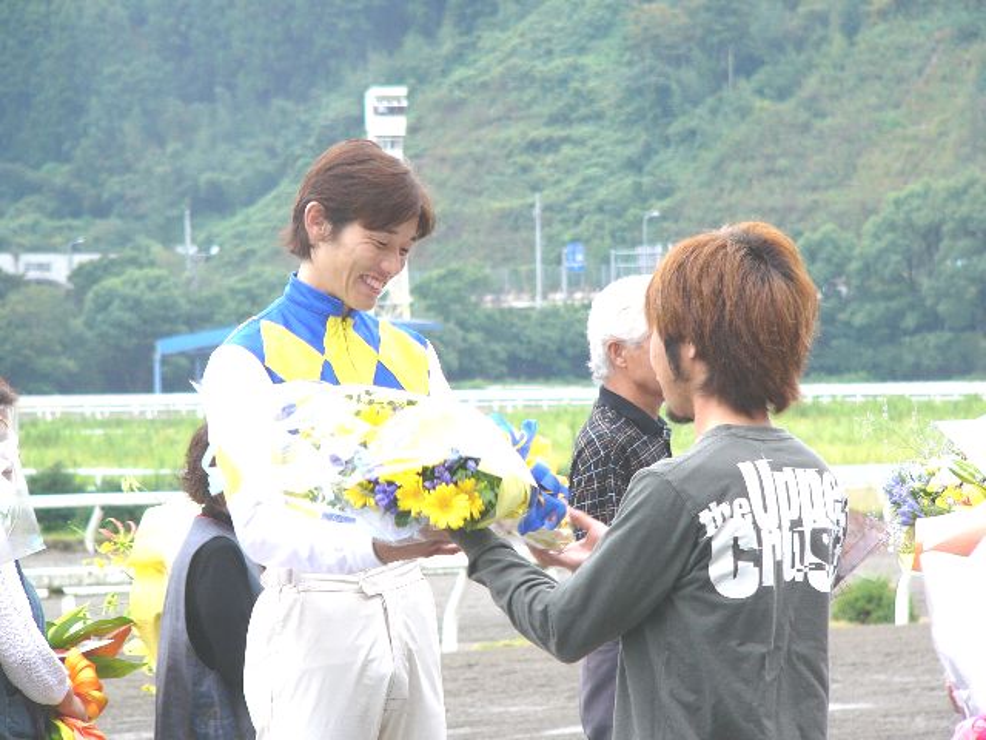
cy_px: 370
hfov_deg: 10.4
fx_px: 5412
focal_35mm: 190
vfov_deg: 7.8
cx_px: 493
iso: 50
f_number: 2.8
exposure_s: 1/60
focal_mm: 31.6
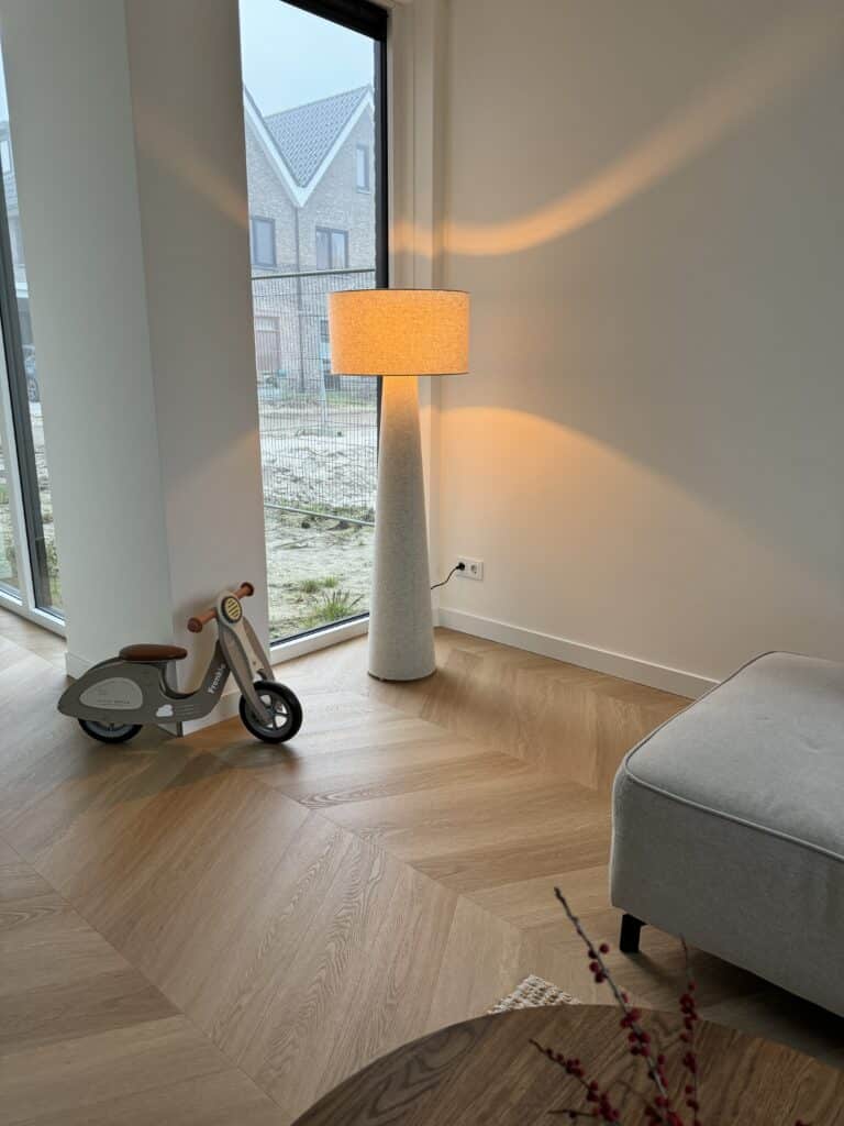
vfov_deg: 71.6
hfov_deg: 56.8
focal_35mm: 24
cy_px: 563
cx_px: 422
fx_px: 780
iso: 160
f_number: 1.78
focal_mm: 6.76
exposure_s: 1/60
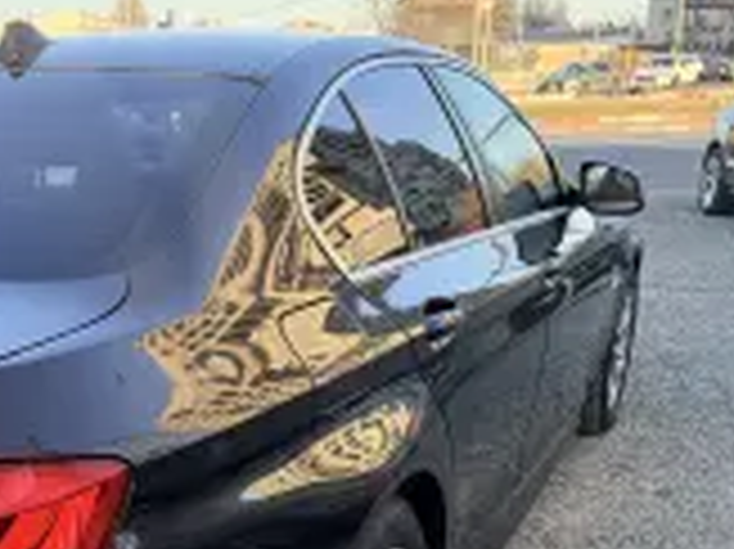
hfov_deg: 33.2
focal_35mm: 53
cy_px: 472
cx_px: 5
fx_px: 1123
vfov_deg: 26.7
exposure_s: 1/584
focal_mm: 6.76
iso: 100
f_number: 1.78
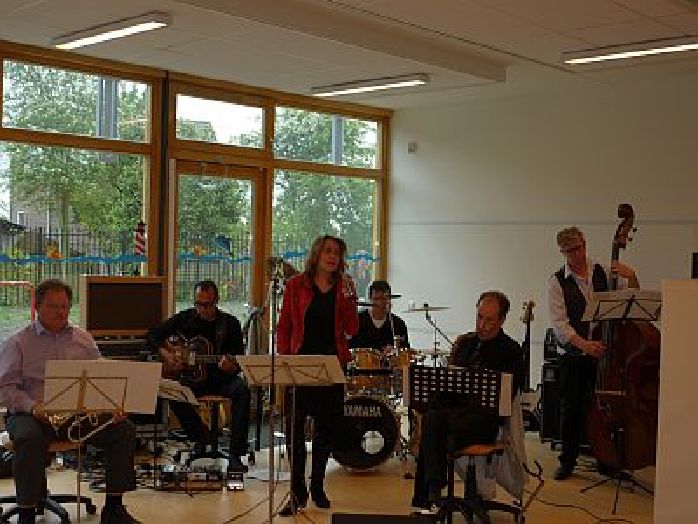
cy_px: 262
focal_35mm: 46
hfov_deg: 41.2
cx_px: 349
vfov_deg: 31.5
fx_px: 928
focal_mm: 23
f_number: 4.8
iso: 100
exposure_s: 1/30
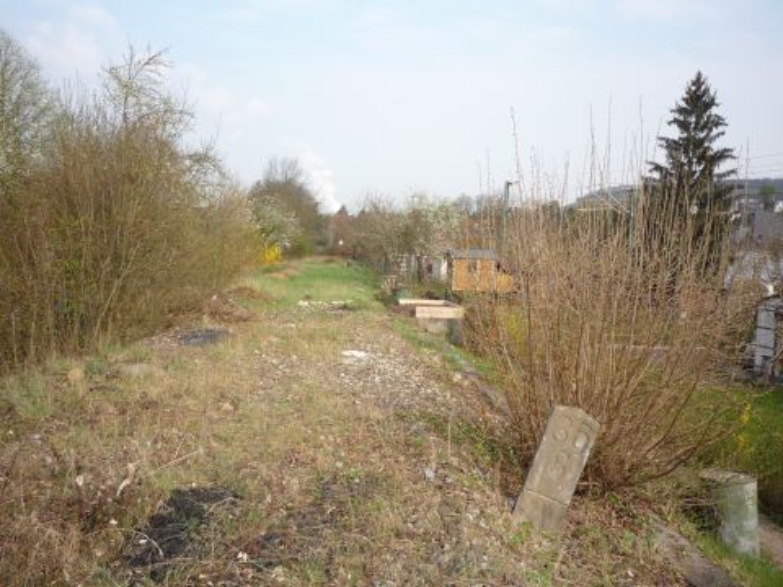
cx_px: 392
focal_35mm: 32
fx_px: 724
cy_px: 294
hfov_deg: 56.8
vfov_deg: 44.2
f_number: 4
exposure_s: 1/320
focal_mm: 5.2
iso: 100
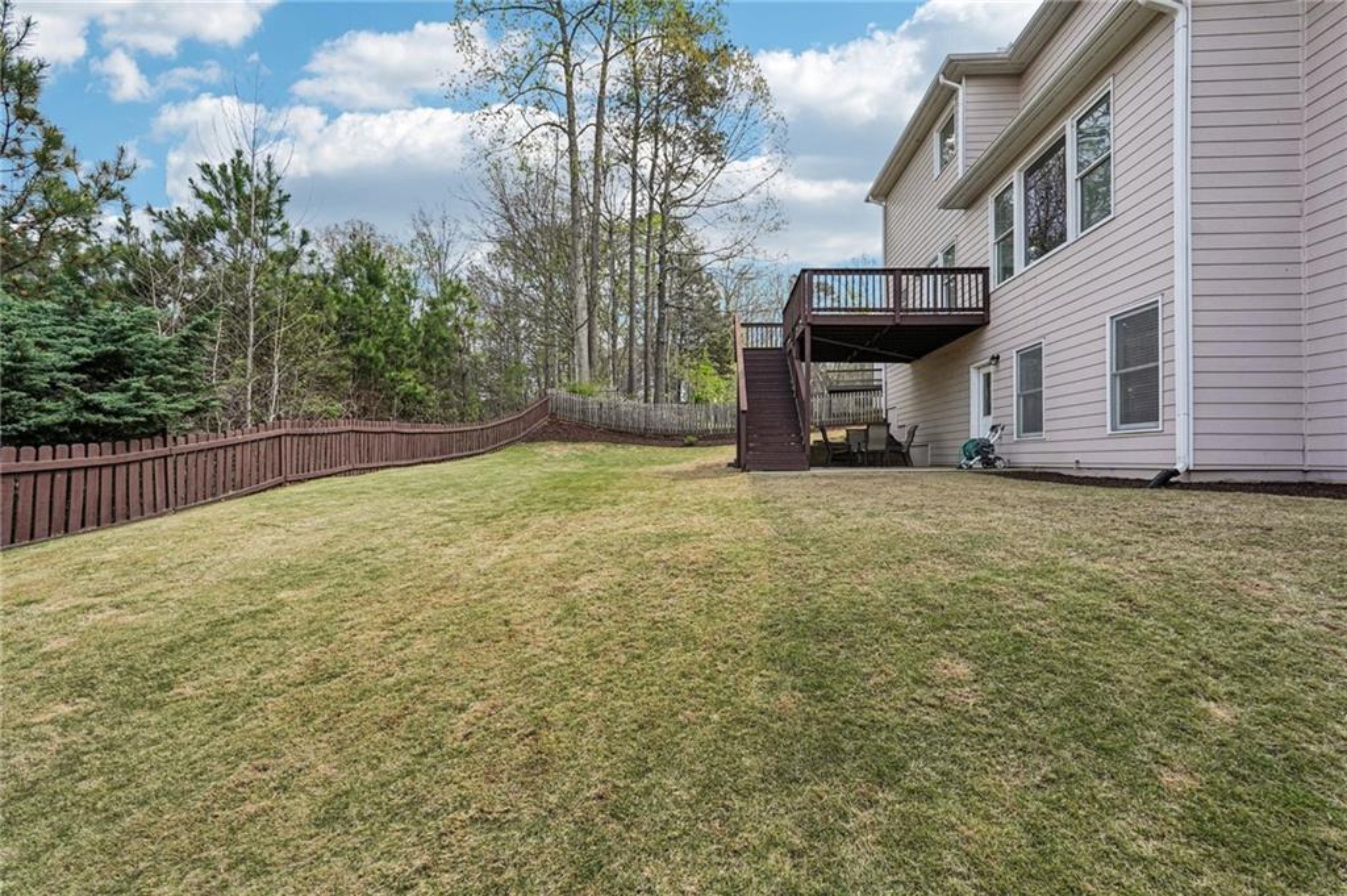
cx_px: 674
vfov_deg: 73.7
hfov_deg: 96.8
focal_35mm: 16
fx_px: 598
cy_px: 448
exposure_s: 1/1000
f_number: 8
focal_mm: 16
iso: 800
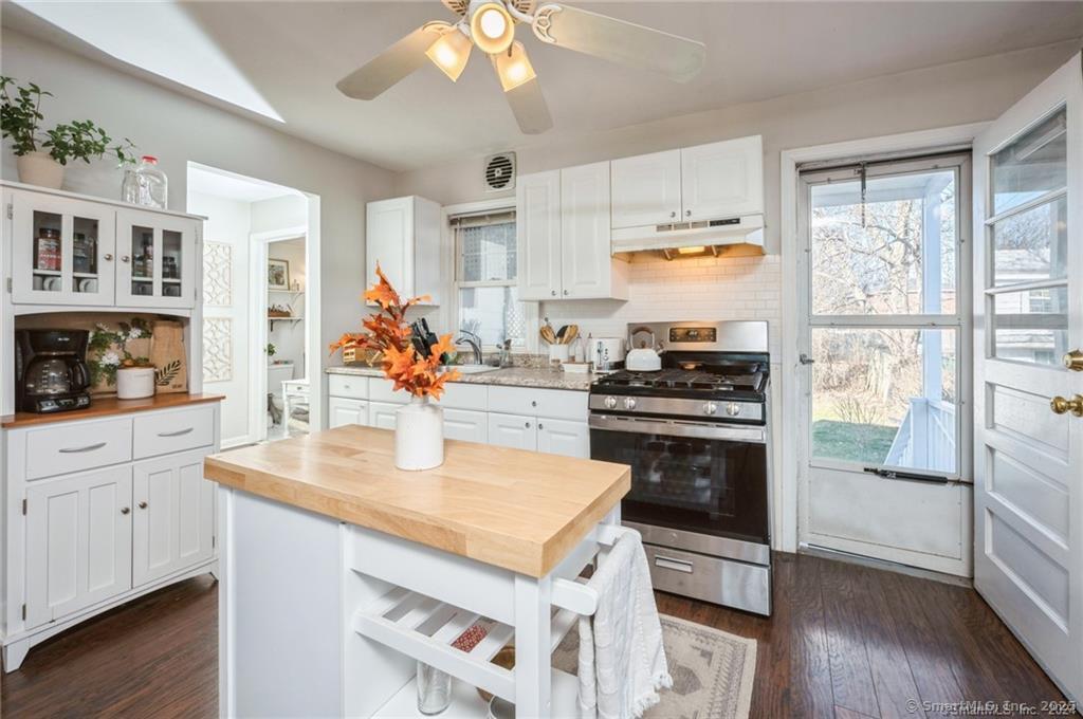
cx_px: 542
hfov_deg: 104.3
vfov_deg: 81.1
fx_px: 421
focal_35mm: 14
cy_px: 360
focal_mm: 14
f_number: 11
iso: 200
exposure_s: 1/50
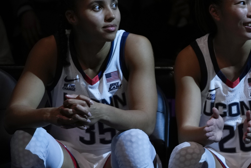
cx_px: 399
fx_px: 2663
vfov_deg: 3.6
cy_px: 183
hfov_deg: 5.3
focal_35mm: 382
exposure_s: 1/1000
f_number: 3.5
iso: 800
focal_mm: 119
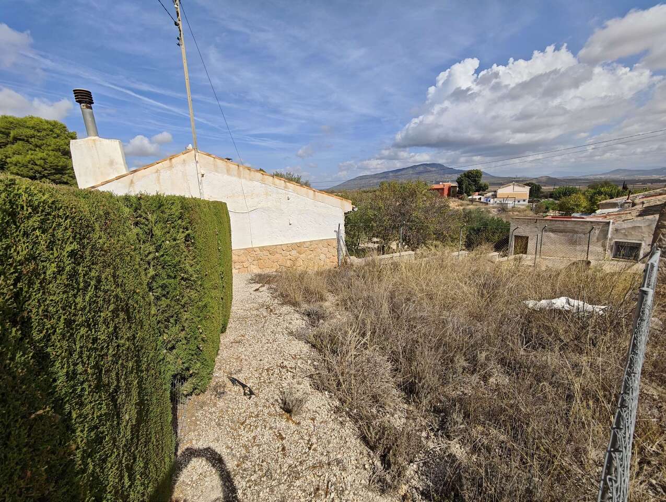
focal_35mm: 14
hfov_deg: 102.0
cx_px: 333
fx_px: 270
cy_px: 251
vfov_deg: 85.8
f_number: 2.2
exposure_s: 1/1027
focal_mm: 2.16
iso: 50
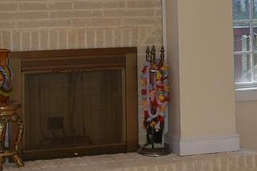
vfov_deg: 11.7
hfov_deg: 17.8
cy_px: -49
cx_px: 192
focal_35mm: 114
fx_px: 815
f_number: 5
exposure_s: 1/60
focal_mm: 17
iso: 200
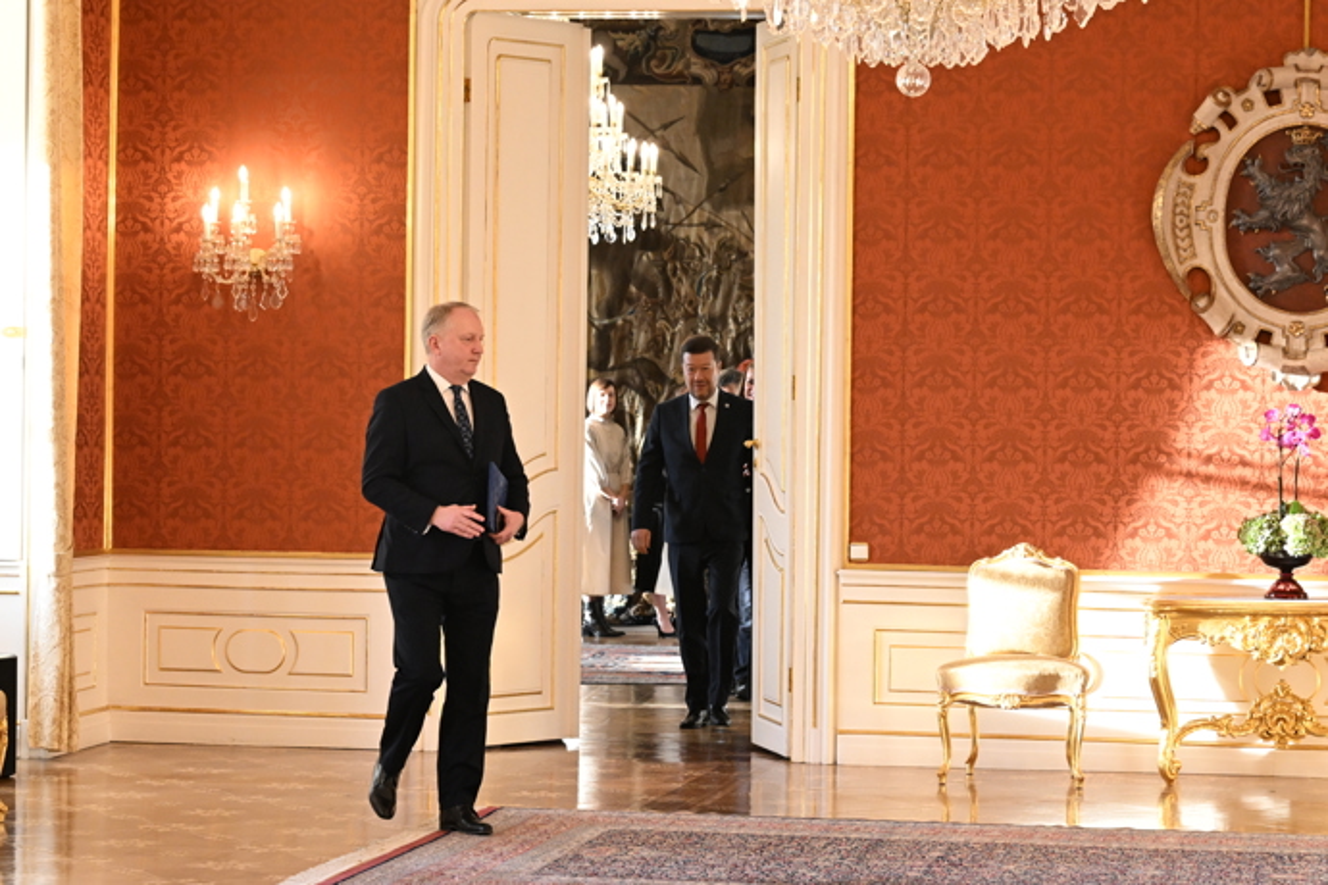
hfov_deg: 19.5
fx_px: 3873
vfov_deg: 13.0
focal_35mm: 105
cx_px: 664
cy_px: 442
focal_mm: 70
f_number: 5
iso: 2500
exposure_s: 1/400
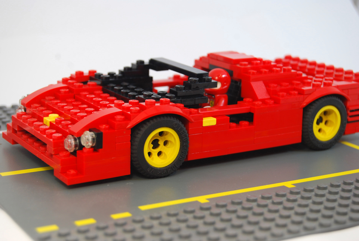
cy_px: 120
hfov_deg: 26.0
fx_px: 779
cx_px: 180
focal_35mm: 78
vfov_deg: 17.5
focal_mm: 52
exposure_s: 1/60
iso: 200
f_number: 6.3
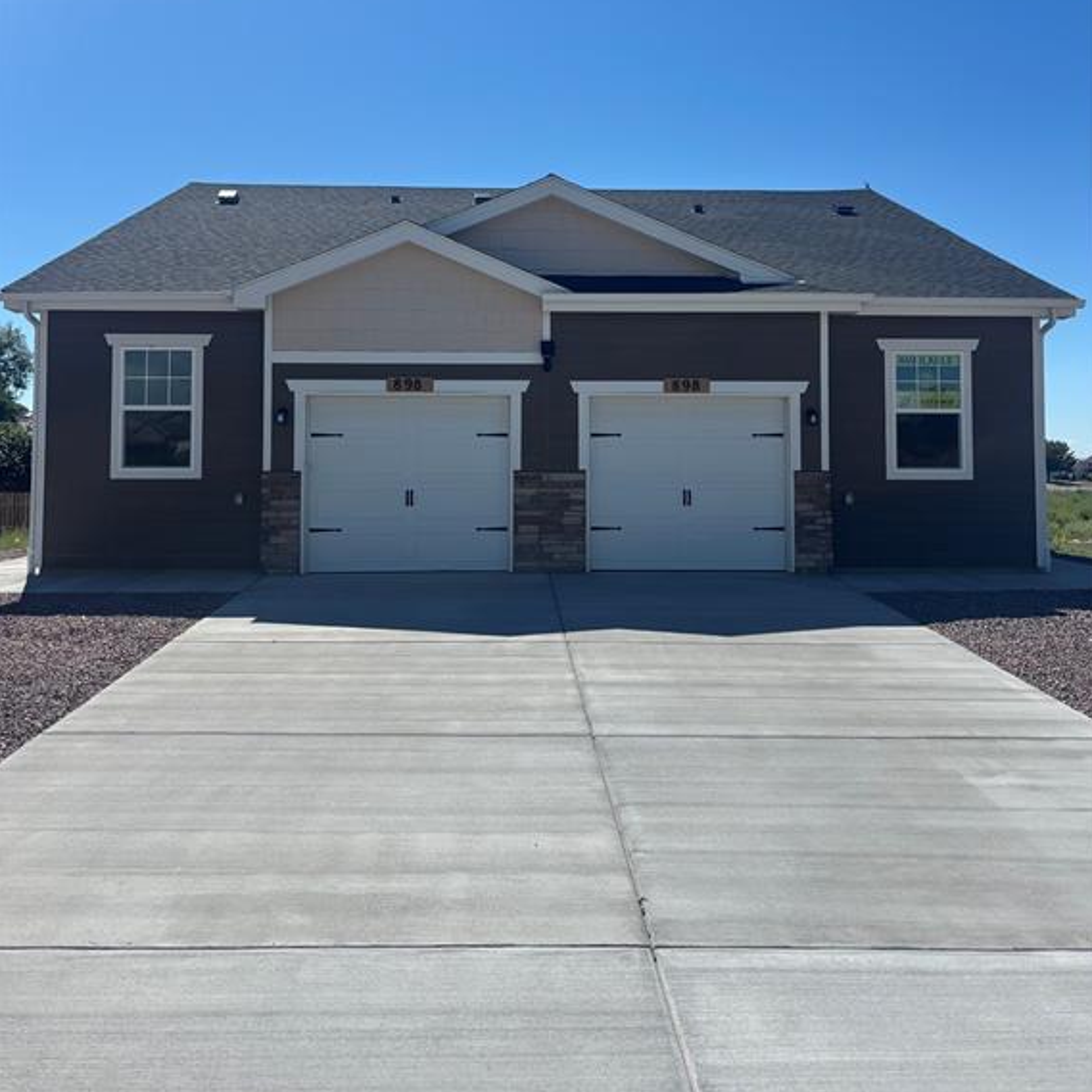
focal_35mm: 31
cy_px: 403
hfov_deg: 52.5
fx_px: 1106
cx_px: 548
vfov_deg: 51.9
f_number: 1.6
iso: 50
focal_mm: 5.96
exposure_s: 1/5618
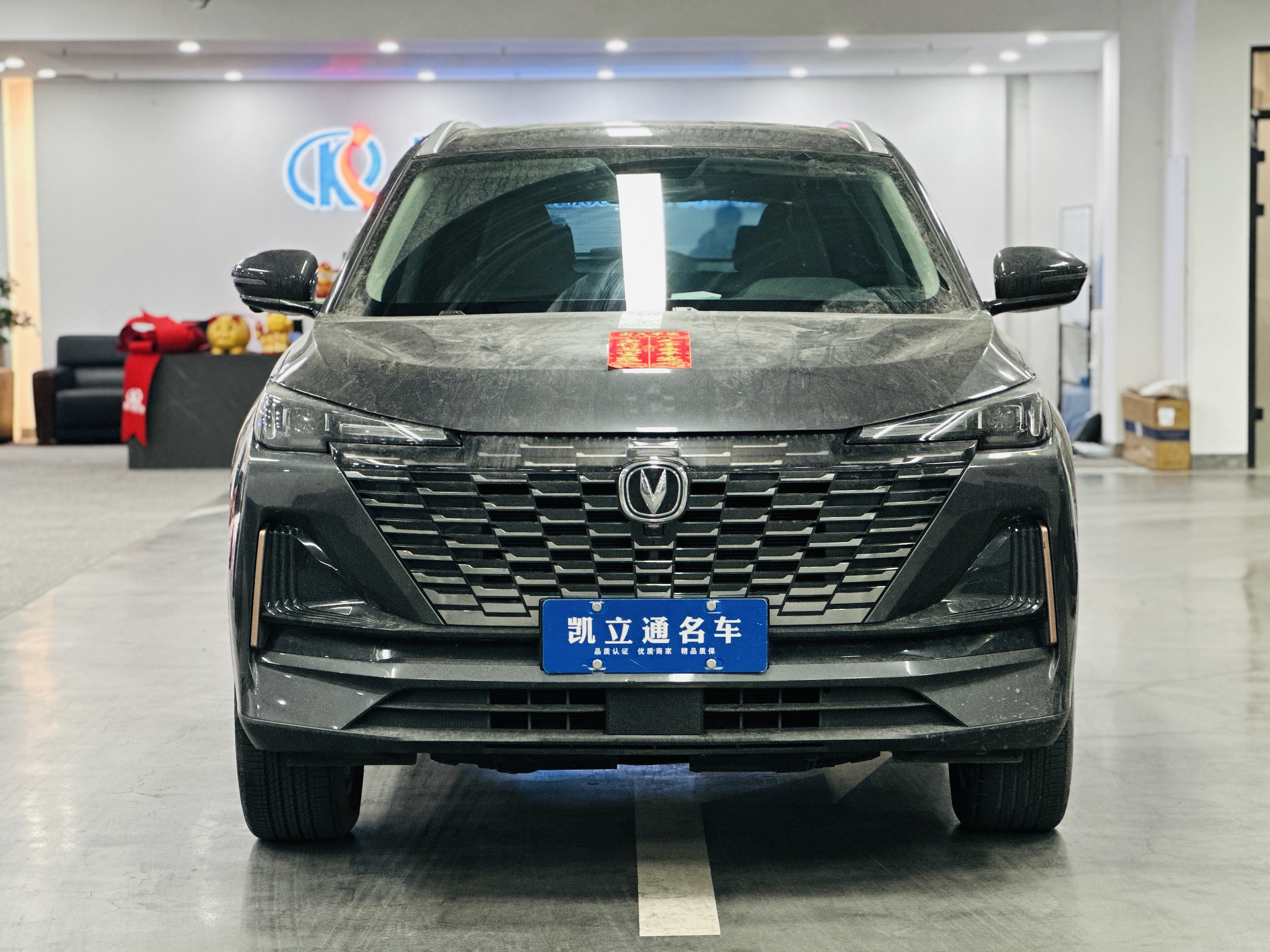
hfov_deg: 25.3
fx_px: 2825
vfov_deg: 19.1
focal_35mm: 77
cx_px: 635
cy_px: 476
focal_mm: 9
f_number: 2.8
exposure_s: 1/33
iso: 250
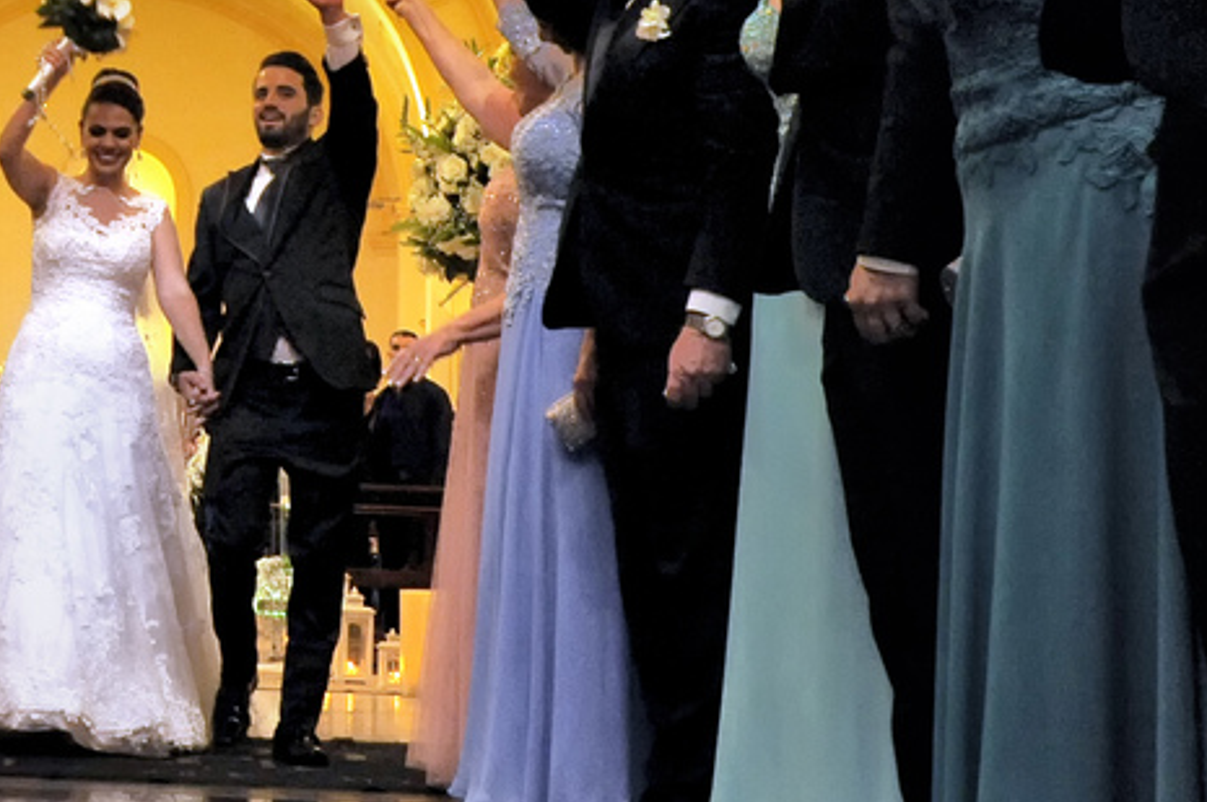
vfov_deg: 16.6
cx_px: 80
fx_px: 2679
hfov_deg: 24.5
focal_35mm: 80
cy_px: -52
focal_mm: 31
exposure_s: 1/125
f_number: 7.1
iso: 3200
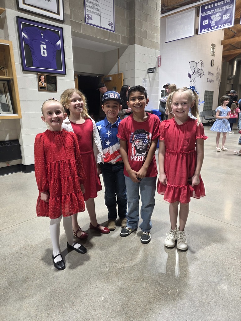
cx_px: 120
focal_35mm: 23
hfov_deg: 58.9
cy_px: 160
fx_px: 214
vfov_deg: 73.9
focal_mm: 6.3
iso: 160
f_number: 1.7
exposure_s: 1/120
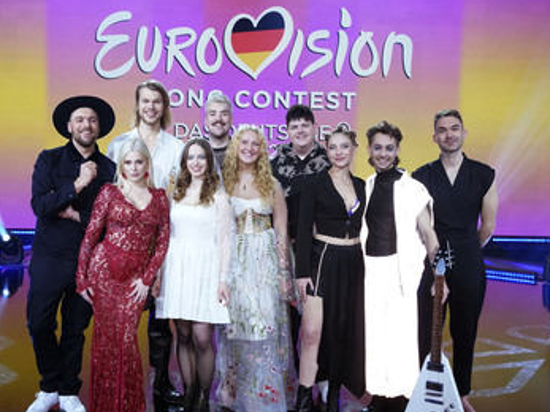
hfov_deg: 46.8
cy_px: 231
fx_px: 635
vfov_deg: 35.9
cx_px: 251
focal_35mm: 40
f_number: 5
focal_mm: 32
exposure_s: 1/125
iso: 2000
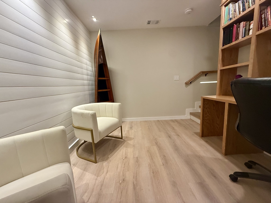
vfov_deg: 85.7
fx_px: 110
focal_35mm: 14
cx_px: 136
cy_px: 102
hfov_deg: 102.1
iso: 320
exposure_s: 1/120
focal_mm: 2.22
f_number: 2.2
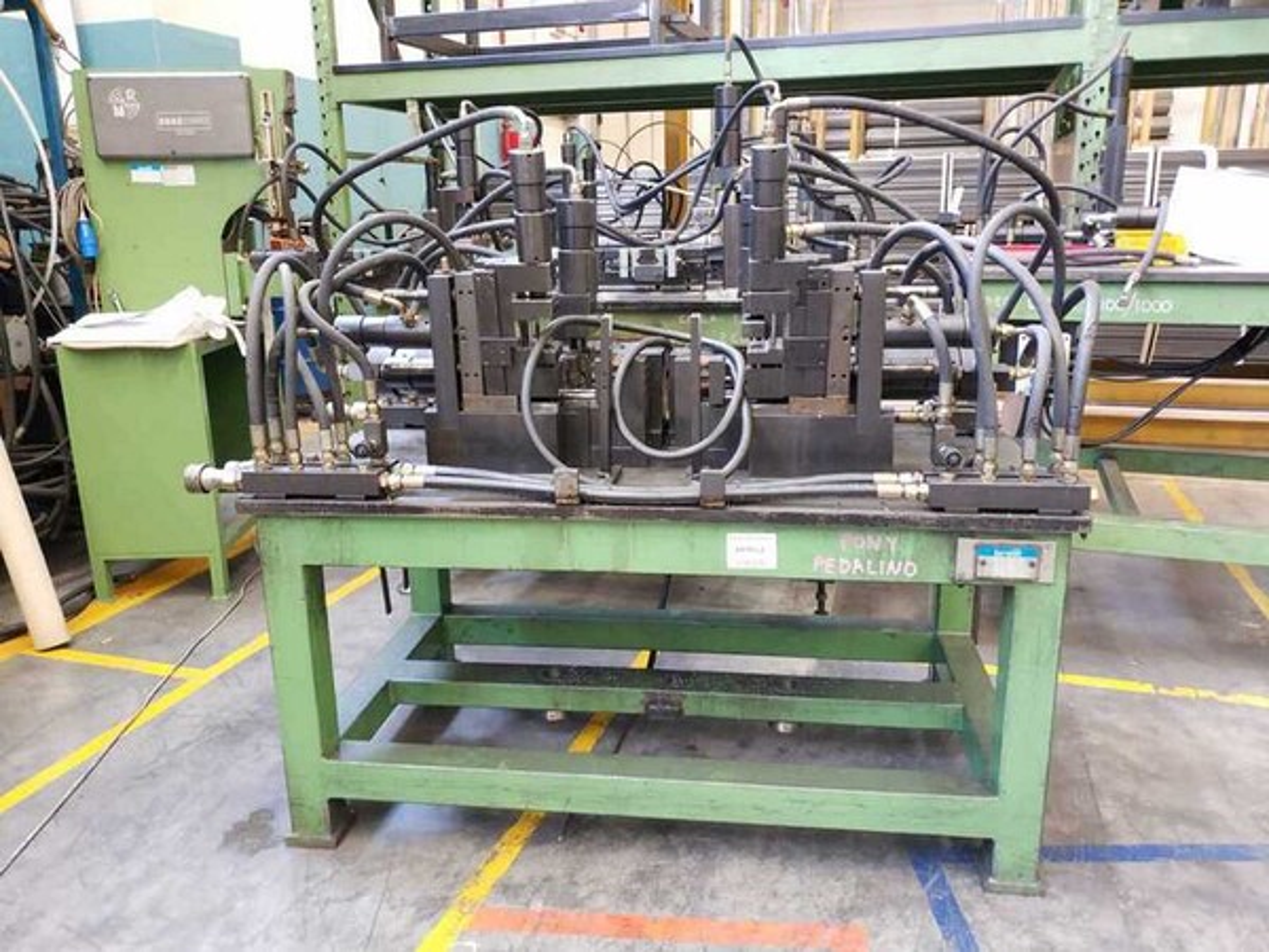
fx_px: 1173
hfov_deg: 56.8
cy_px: 476
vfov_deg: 44.2
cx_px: 634
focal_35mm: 32
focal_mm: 4.5
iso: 808
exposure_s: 1/17
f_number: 2
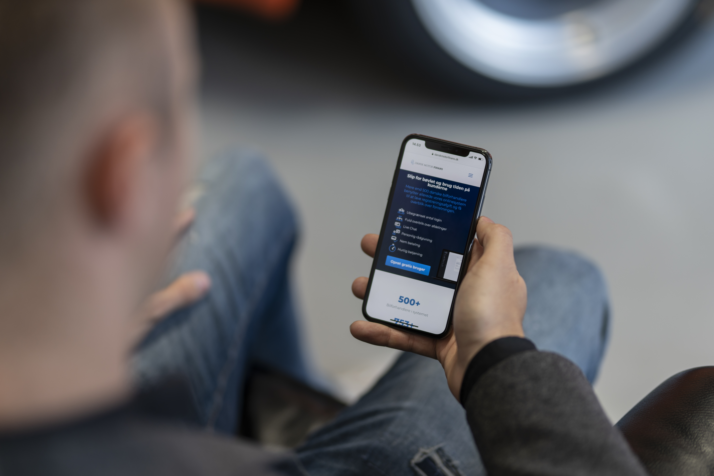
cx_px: 357
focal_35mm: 85
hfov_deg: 23.9
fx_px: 1686
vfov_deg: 16.1
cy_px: 238
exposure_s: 1/100
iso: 160
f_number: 1.4
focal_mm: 85
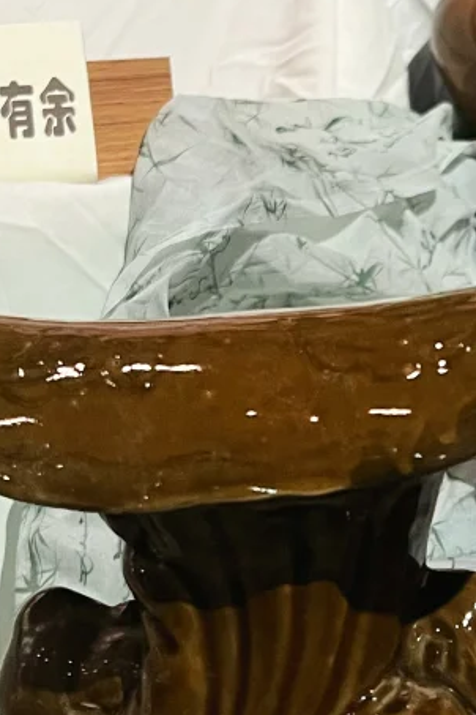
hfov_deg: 15.6
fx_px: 1706
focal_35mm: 86
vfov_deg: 23.6
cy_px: 275
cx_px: 459
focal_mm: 5.7
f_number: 1.5
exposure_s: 1/50
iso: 250
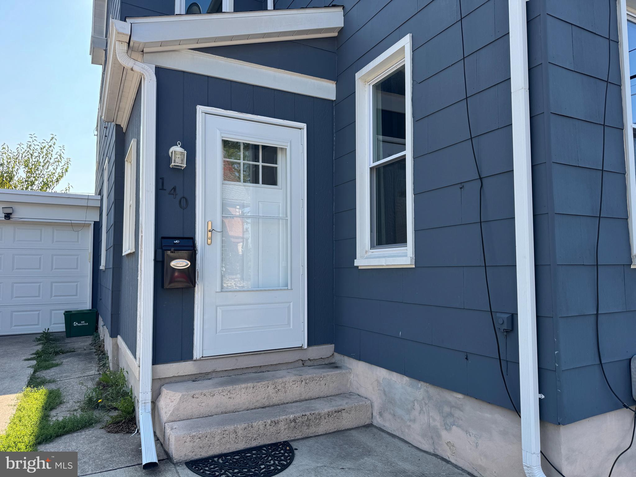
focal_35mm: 24
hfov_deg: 71.6
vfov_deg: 56.8
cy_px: 238
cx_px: 318
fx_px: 441
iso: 80
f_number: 1.78
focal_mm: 6.76
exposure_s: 1/1010
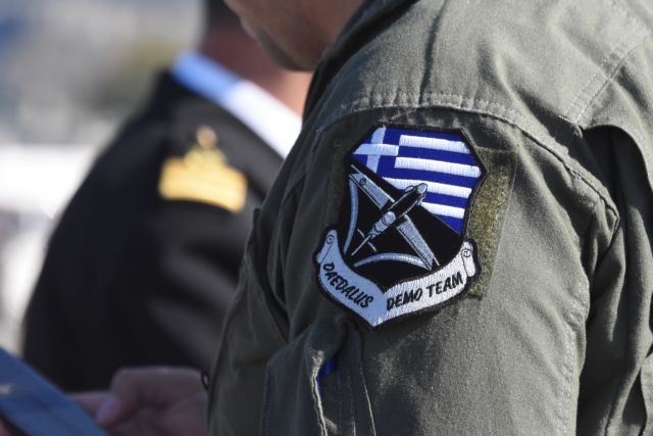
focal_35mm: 315
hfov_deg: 6.5
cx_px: 326
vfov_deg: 4.4
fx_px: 5715
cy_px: 218
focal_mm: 210
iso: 1600
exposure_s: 1/3195
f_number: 7.1
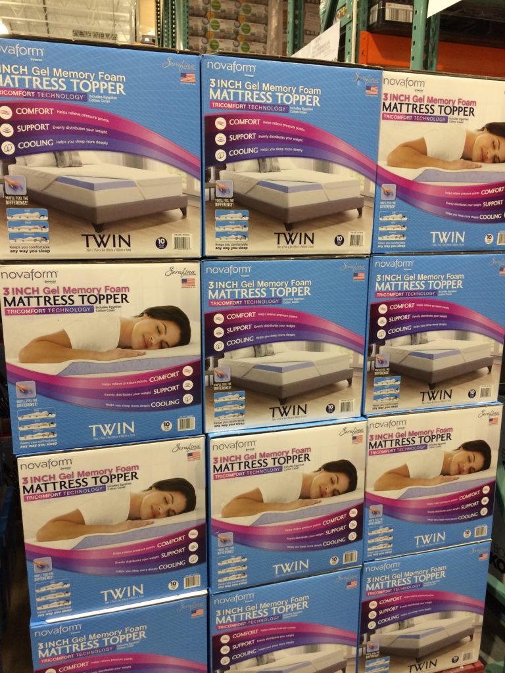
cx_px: 252
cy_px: 336
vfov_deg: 61.7
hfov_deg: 48.2
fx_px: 564
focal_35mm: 29
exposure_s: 1/30
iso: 125
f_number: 2.2
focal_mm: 4.15
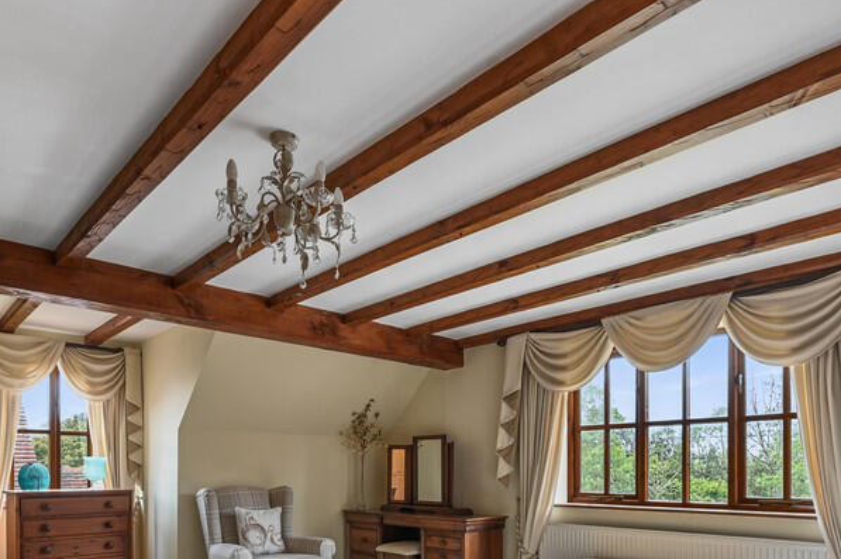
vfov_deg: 48.8
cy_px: 475
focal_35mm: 24
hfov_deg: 73.6
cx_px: 383
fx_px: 560
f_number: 8
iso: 400
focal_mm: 14
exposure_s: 1.6
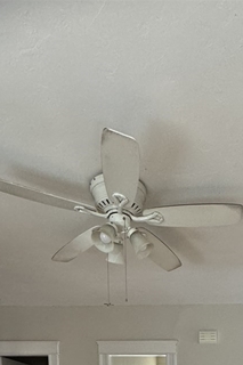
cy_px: 437
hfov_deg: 36.1
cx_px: 206
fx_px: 355
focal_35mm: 35
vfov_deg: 39.5
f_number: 2.2
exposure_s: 1/99
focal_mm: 2.22
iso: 250
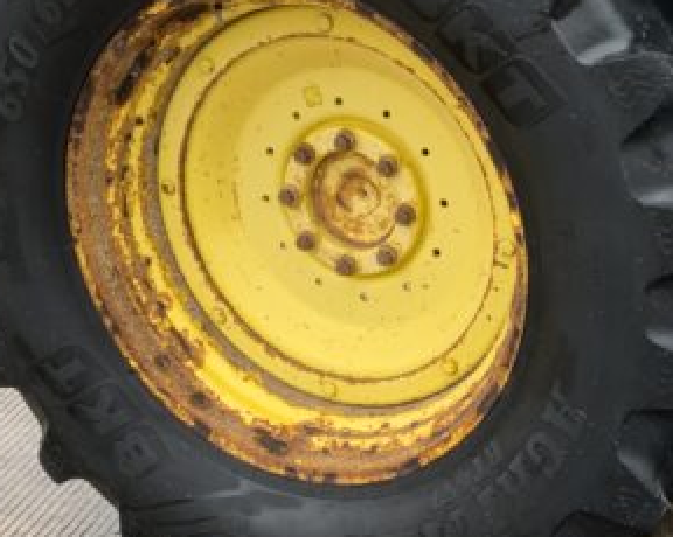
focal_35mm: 63
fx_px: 1254
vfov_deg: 24.2
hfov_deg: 29.9
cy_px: 236
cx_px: 418
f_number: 1.8
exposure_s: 1/122
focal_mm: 3
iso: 32
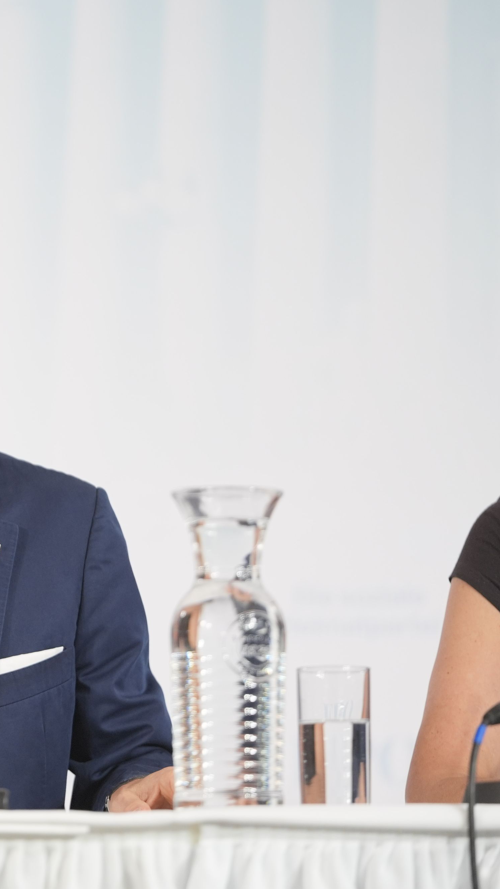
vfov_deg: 6.9
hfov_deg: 3.8
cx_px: -93
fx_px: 7425
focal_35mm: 315
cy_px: 445
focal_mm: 200
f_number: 2.8
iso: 640
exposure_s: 1/400
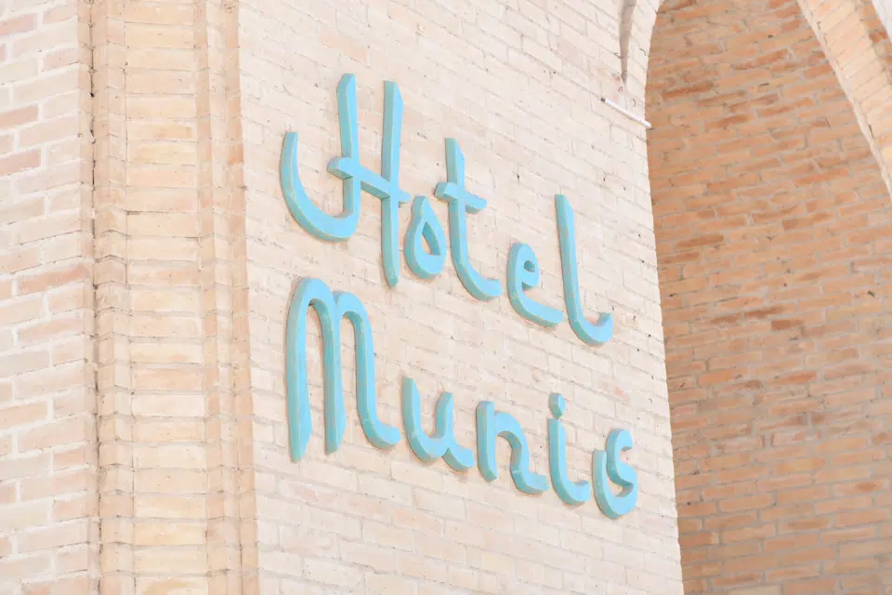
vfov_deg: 13.0
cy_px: 298
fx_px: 2601
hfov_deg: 19.5
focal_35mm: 105
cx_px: 446
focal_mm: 70
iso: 160
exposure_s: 1/250
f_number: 4
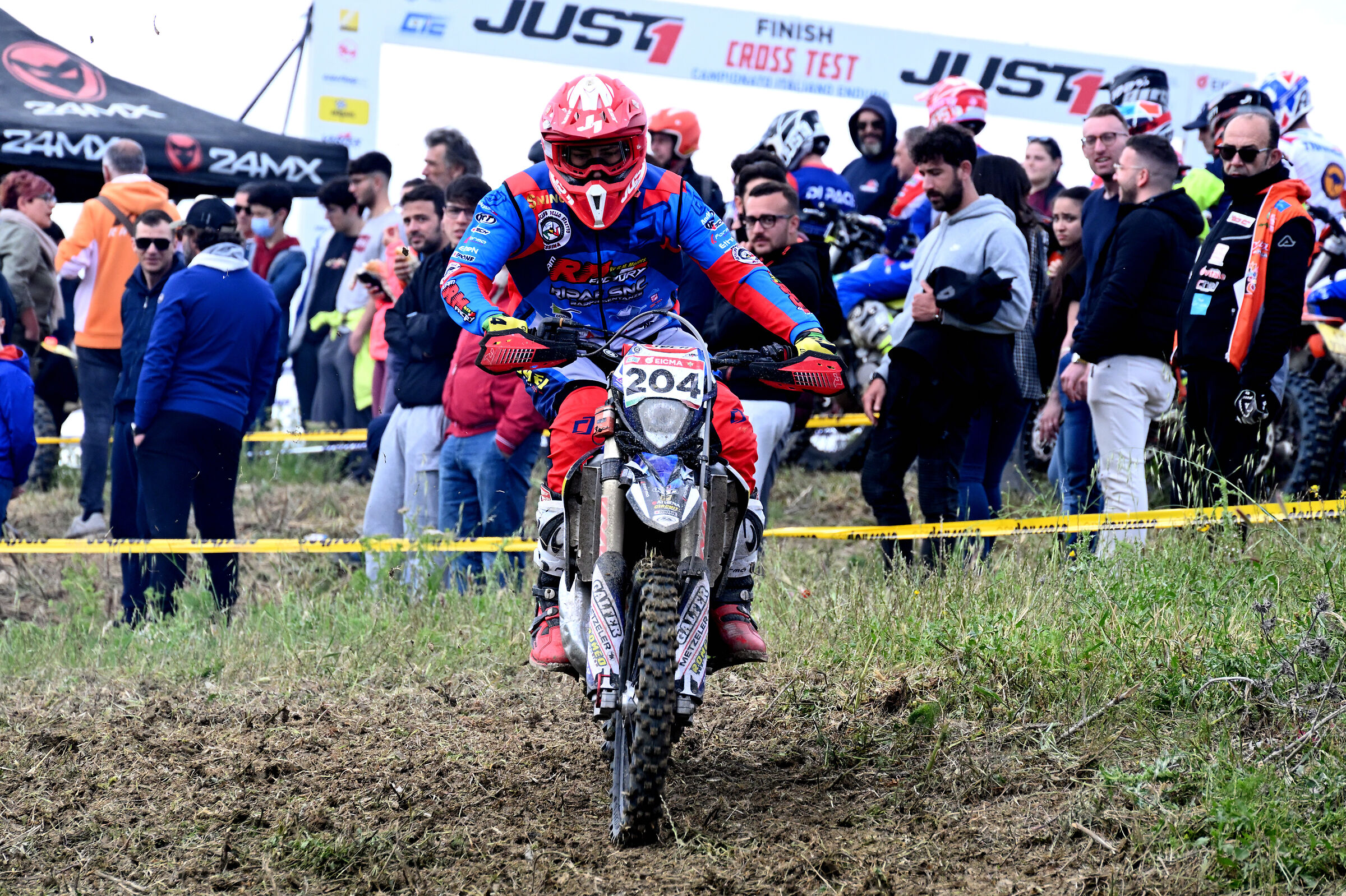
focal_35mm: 300
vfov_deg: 4.6
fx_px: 11211
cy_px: 448
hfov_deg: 6.9
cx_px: 673
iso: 1600
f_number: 6.3
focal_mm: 200
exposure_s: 1/1600
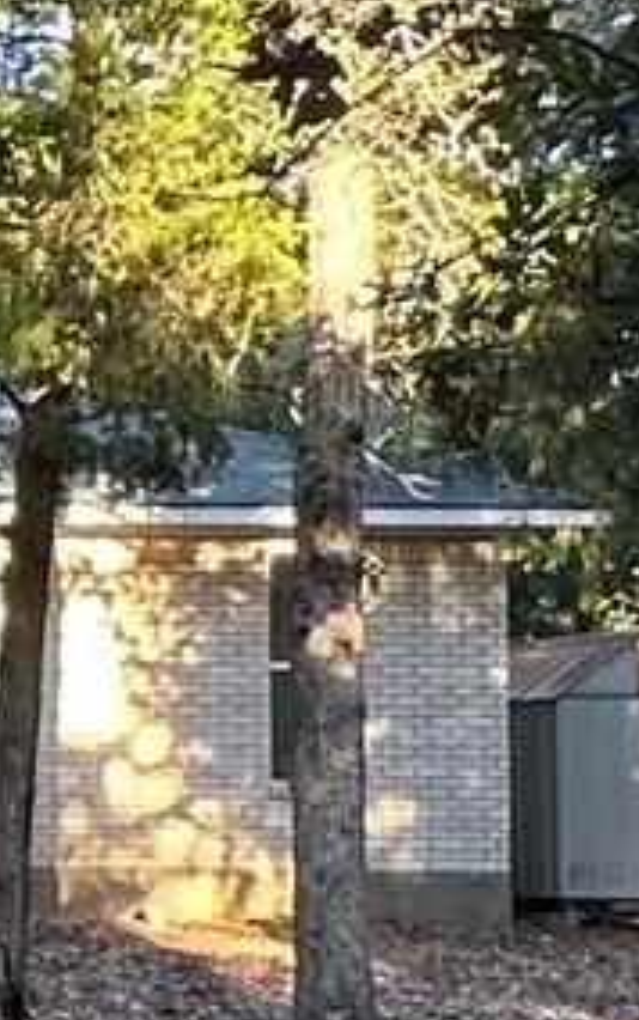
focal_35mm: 107
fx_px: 2975
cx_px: -1224
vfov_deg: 19.4
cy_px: 718
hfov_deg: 9.7
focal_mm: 2.22
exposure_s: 1/99
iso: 100
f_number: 2.2
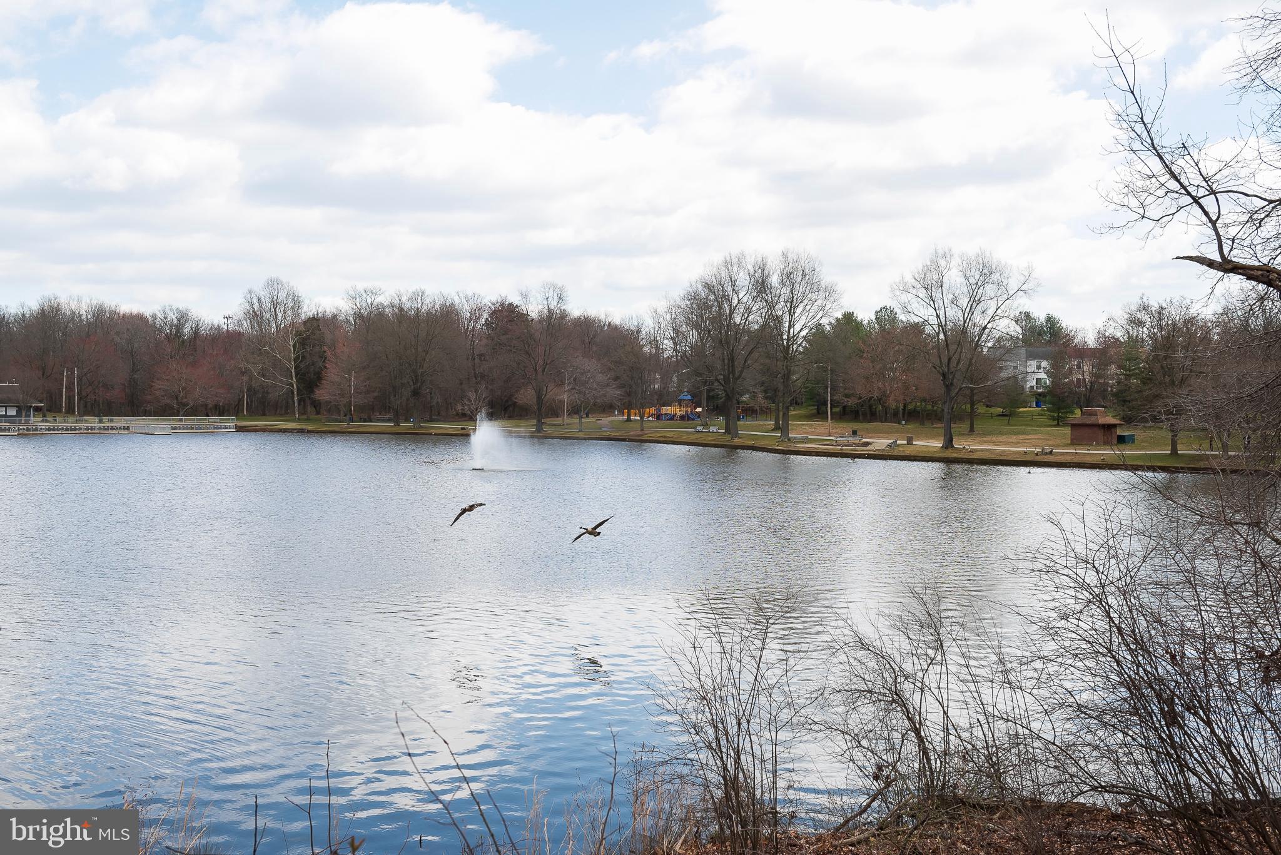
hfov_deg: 53.1
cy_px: 428
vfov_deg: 36.9
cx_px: 640
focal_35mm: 36
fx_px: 1281
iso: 320
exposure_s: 1/400
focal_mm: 36
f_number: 8
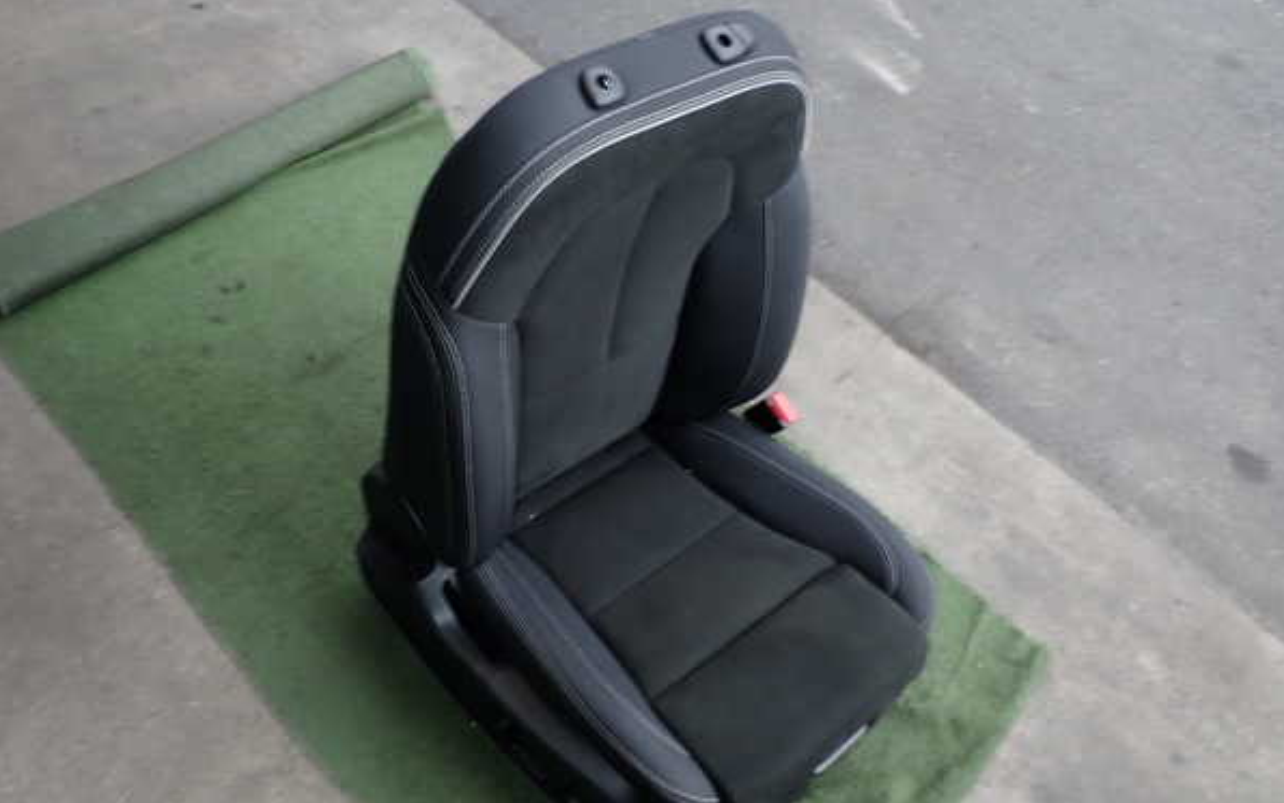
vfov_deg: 39.4
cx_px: 642
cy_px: 428
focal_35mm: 32
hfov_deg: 59.6
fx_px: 1120
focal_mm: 5.4
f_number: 6.3
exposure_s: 1/30
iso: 200
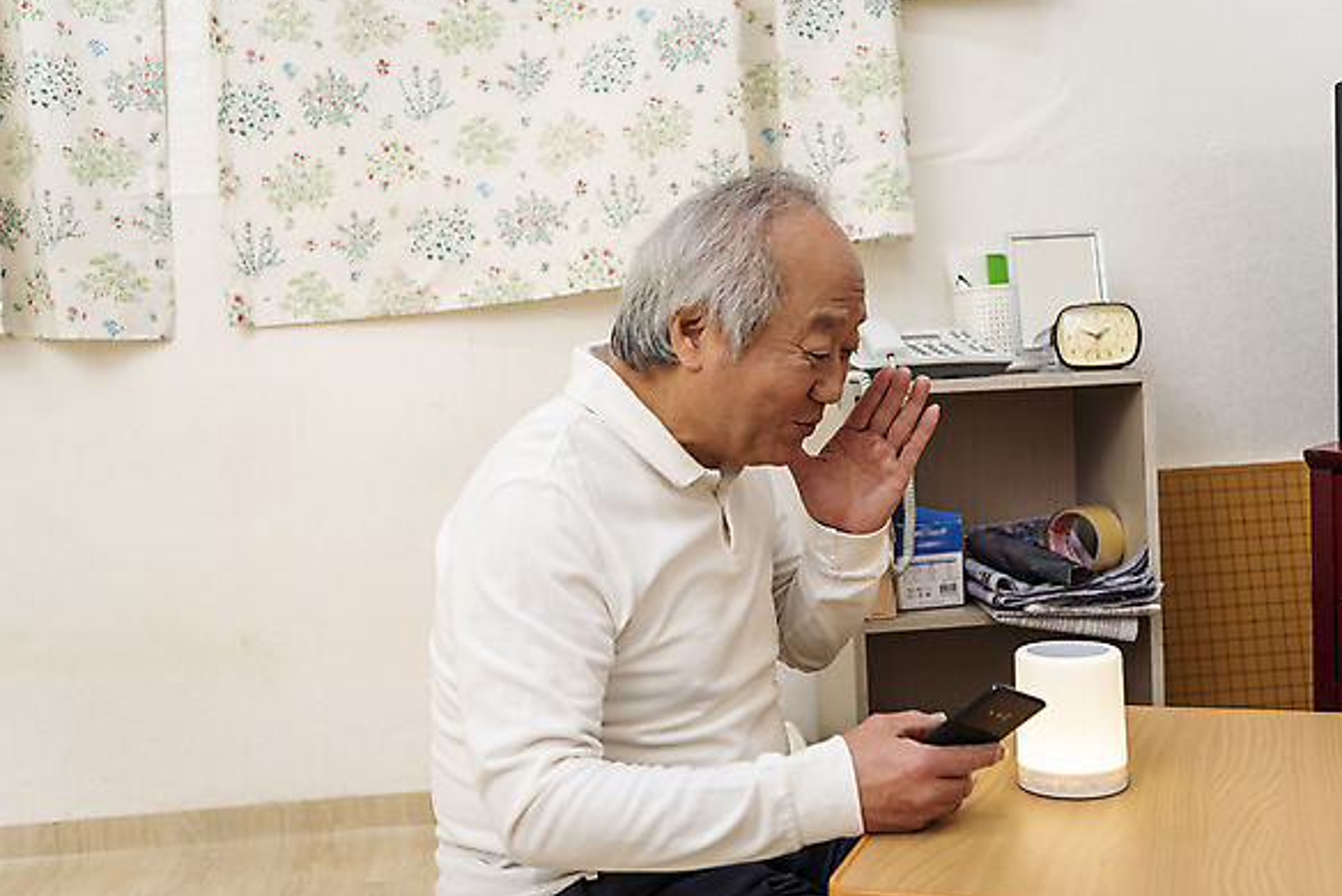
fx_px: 1529
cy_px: 443
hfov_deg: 47.4
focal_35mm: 41
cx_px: 686
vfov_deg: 32.7
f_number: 2.8
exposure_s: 1/125
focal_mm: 40
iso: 200
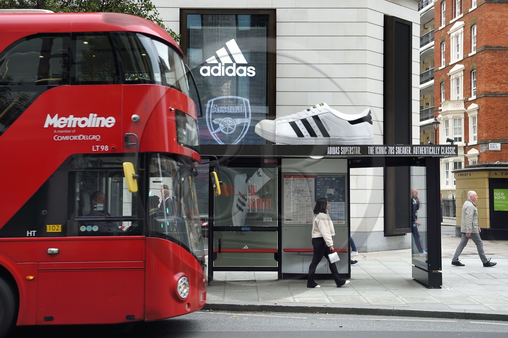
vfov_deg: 26.0
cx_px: 254
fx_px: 734
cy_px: 169
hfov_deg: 38.2
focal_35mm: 52
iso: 400
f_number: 6.3
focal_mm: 52
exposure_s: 1/160
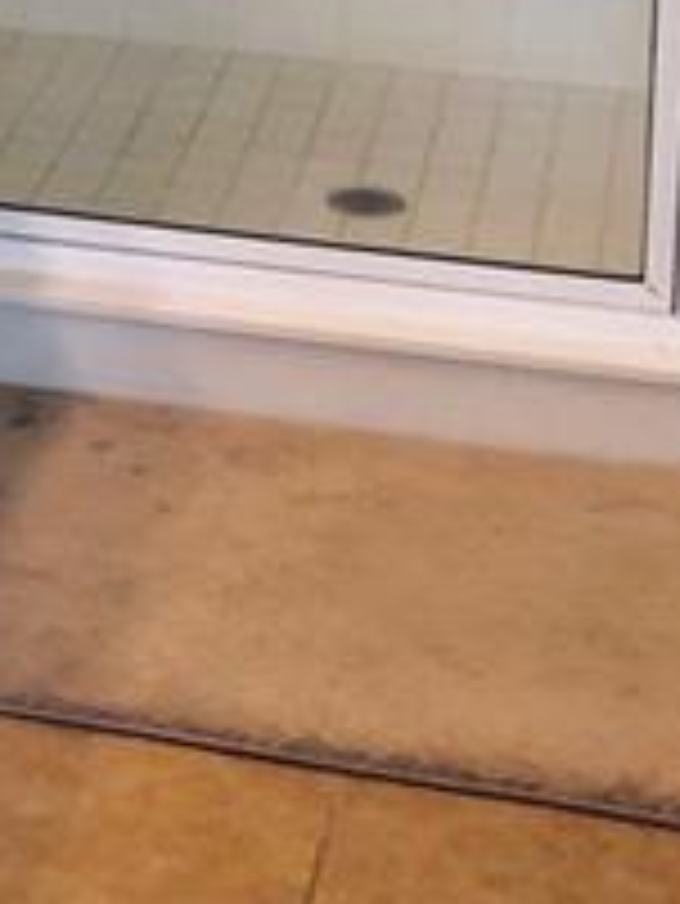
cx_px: -261
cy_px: -279
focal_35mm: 107
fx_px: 2800
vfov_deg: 17.2
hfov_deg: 13.3
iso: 50
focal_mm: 4
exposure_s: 1/60
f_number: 1.8
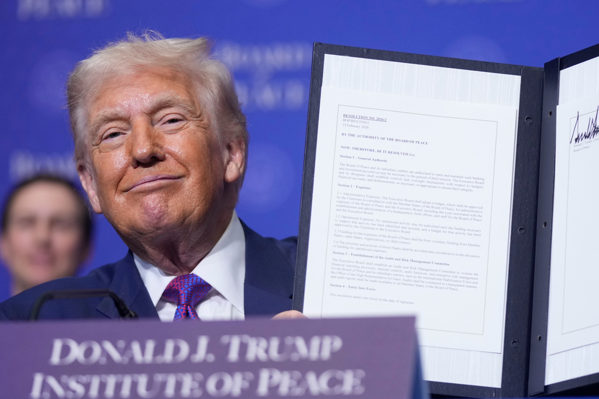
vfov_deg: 8.0
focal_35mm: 171
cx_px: 300
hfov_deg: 12.0
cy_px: 200
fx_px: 2845
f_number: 2.8
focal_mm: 114
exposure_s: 1/500
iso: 1000
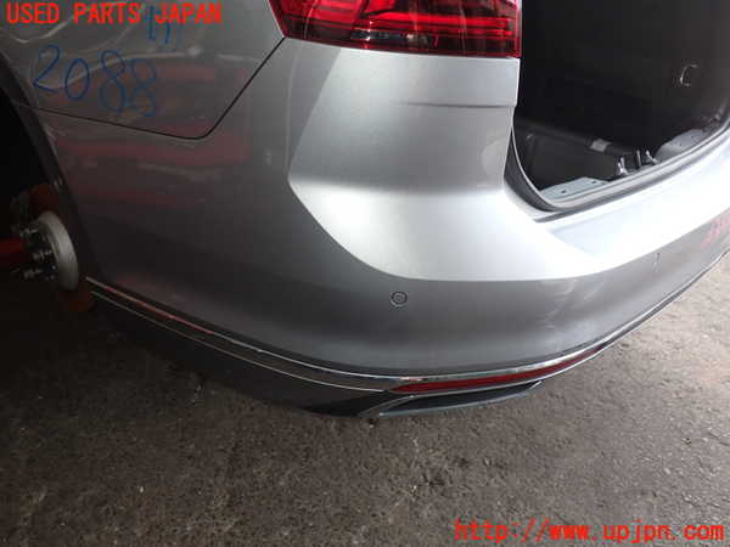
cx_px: 365
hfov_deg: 60.0
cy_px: 274
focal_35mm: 30
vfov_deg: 46.8
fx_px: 633
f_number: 2.3
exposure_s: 1/80
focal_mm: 5.4
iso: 100
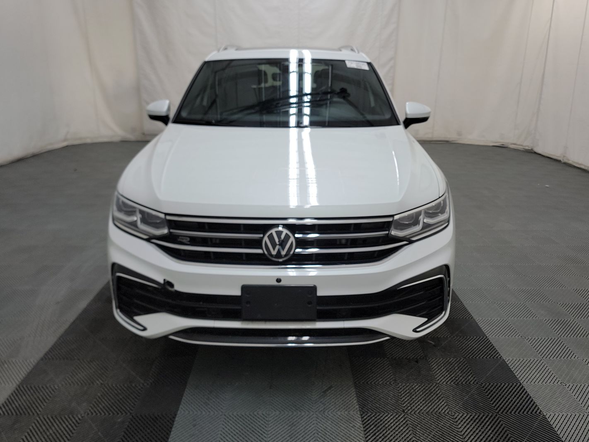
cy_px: 208
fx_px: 459
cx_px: 292
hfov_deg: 65.3
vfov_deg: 51.3
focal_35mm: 27
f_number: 1.8
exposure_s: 1/59
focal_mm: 6.7
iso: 92
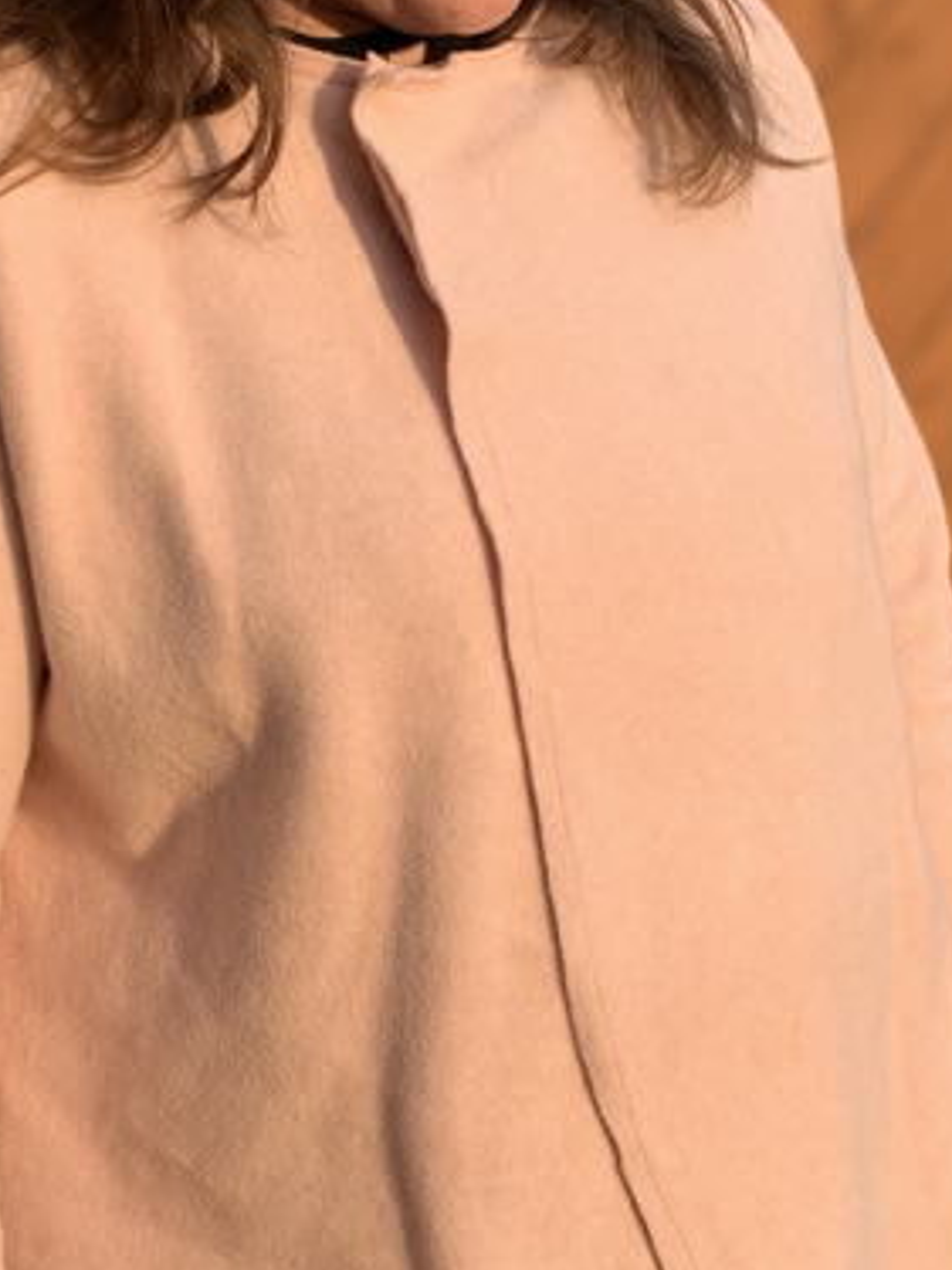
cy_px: 606
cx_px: 403
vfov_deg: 27.4
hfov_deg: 20.7
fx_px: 2605
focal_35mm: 71
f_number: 1.8
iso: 25
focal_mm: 4.25
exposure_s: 1/692
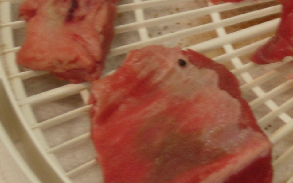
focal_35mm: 272
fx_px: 2172
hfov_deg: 7.5
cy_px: -22
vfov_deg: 4.8
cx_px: 480
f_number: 3.9
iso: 50
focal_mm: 15.7
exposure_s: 1/5.8
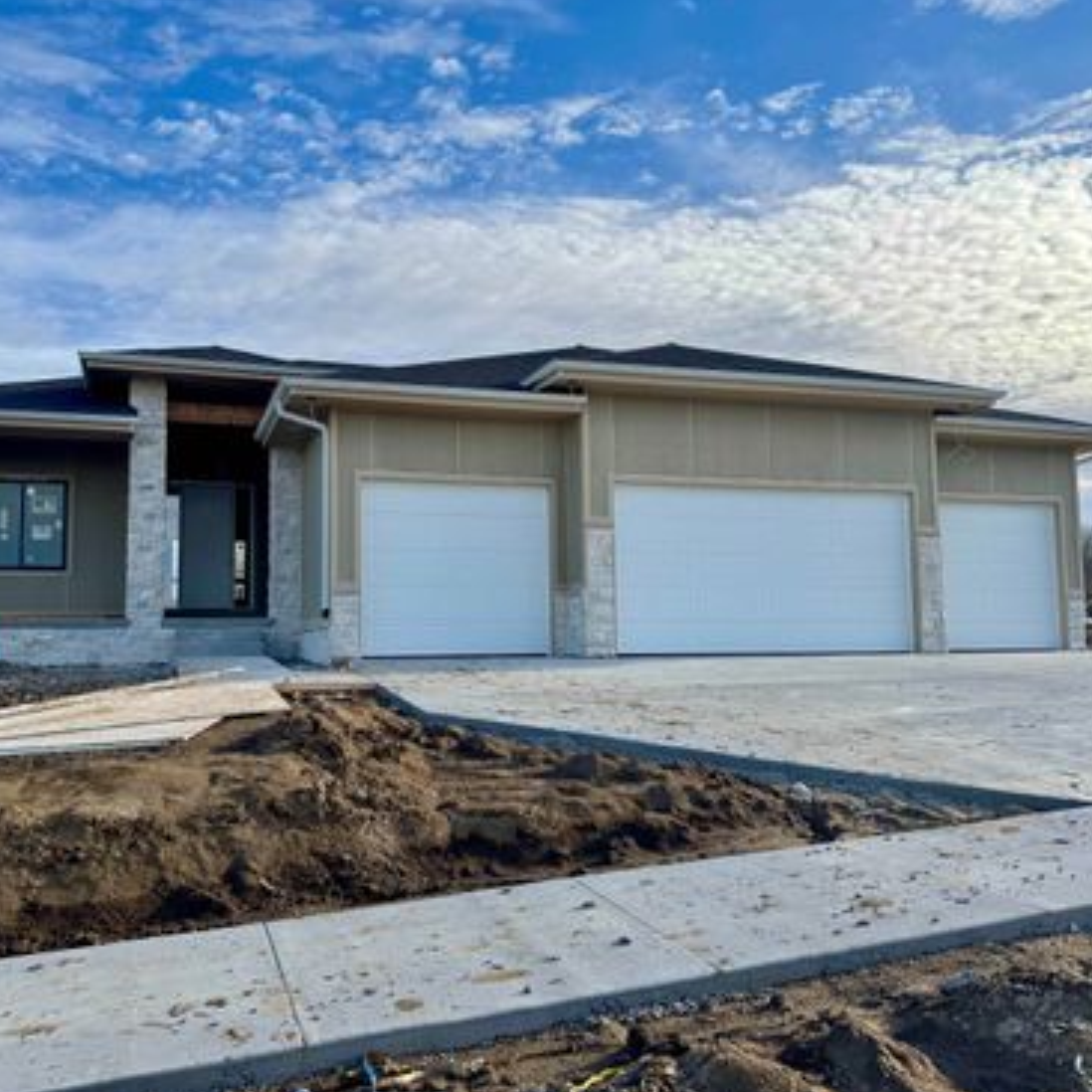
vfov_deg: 55.6
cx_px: 477
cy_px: 550
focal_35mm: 29
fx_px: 1035
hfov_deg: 55.5
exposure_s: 1/4608
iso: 80
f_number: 1.78
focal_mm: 6.76
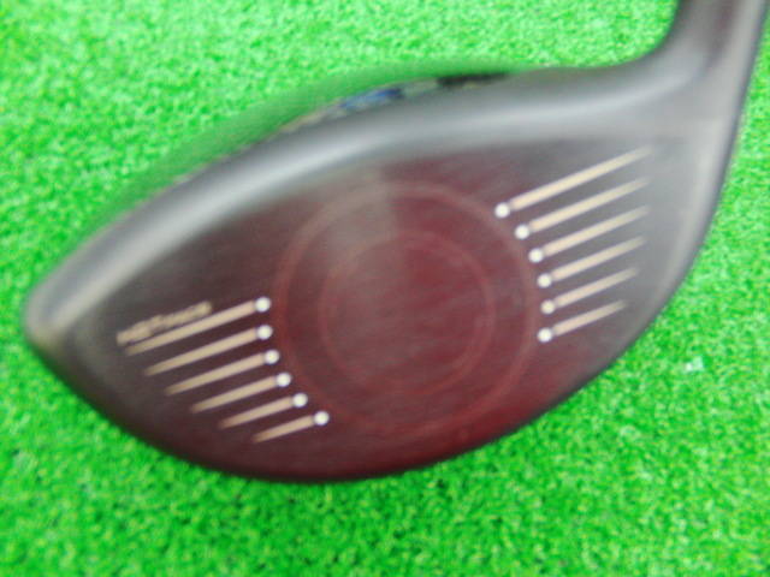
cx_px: 385
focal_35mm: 37
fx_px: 823
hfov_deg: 50.1
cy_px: 288
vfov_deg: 38.7
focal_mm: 6.42
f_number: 3.6
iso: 400
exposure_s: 1/10
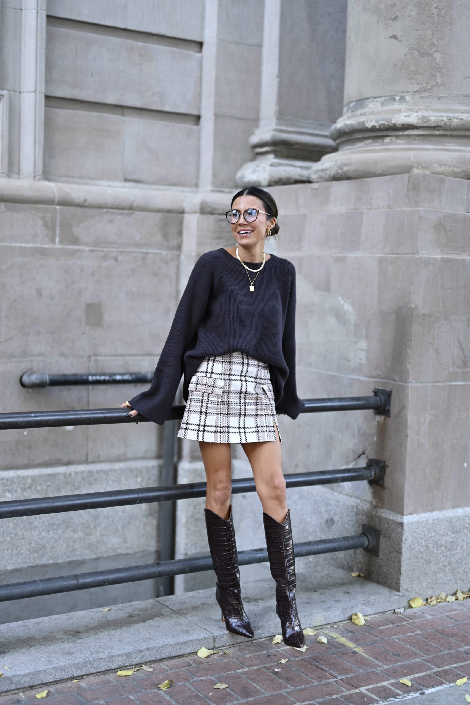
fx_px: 979
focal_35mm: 50
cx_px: 235
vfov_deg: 39.6
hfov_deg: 27.0
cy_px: 352
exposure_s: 1/400
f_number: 1.2
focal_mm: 50
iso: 200
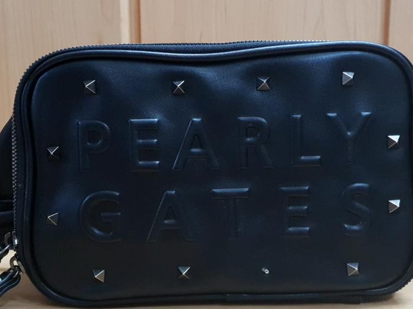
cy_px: 206
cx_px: 190
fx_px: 561
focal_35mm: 47
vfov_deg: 30.6
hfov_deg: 40.4
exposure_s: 1/60
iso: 400
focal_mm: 4.32
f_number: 1.5
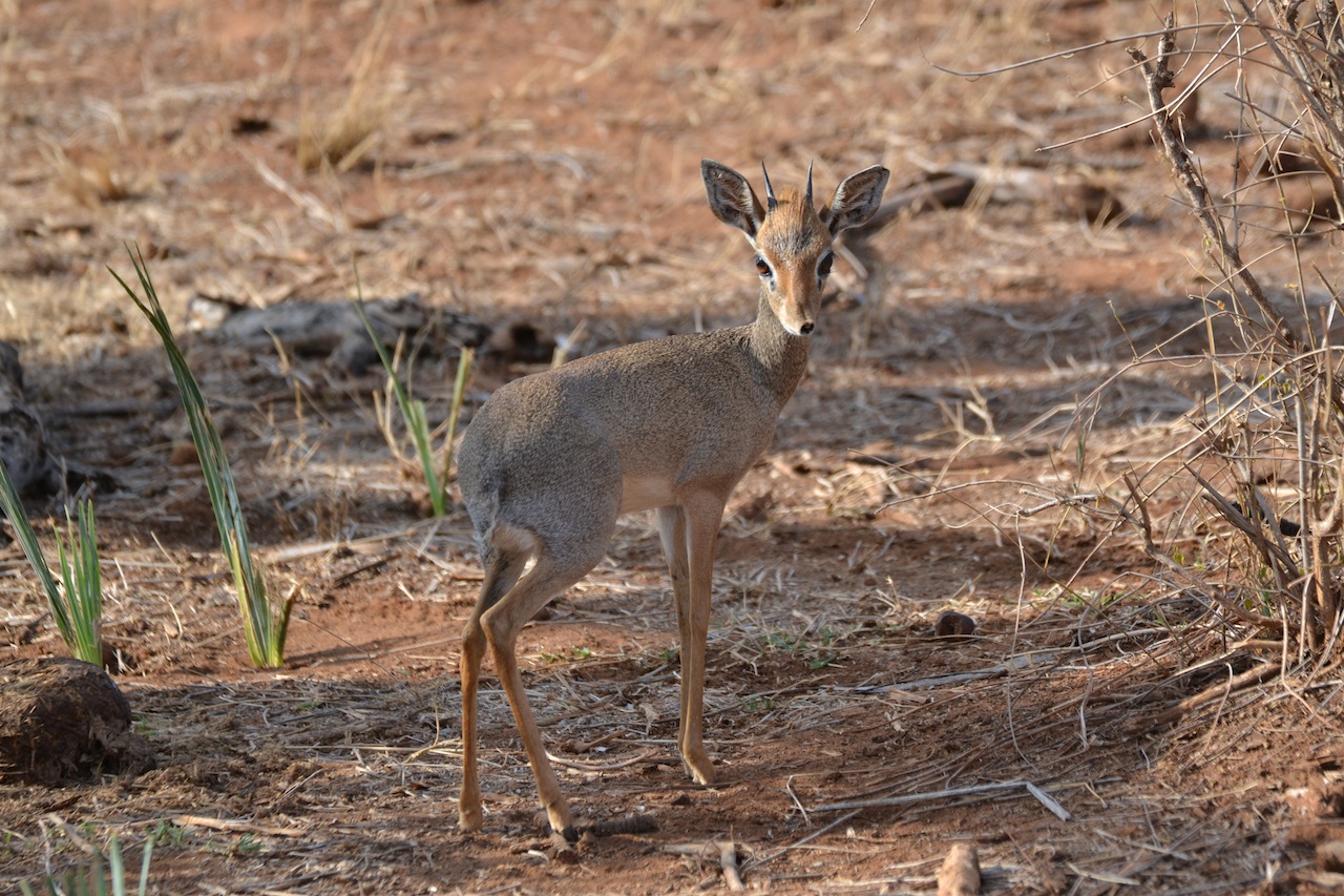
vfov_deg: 5.0
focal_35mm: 278
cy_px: 448
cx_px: 672
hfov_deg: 7.4
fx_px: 10358
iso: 400
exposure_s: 1/800
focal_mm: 185
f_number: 5
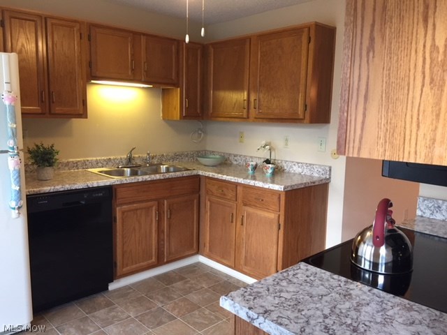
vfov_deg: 48.2
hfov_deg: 61.7
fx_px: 374
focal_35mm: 29
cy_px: 168
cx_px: 224
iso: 125
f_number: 2.2
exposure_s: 1/30
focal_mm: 4.15
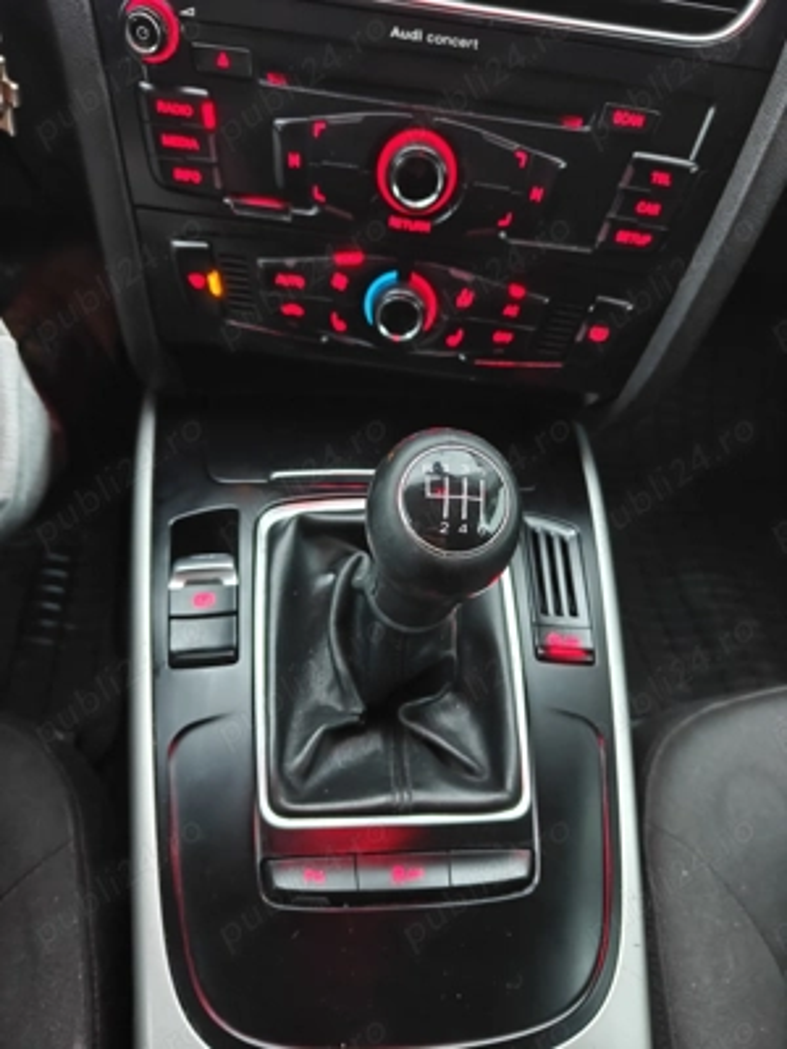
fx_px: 728
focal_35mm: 24
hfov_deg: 56.8
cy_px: 524
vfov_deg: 71.6
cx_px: 394
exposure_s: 1/18
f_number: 1.8
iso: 6400
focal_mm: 5.59
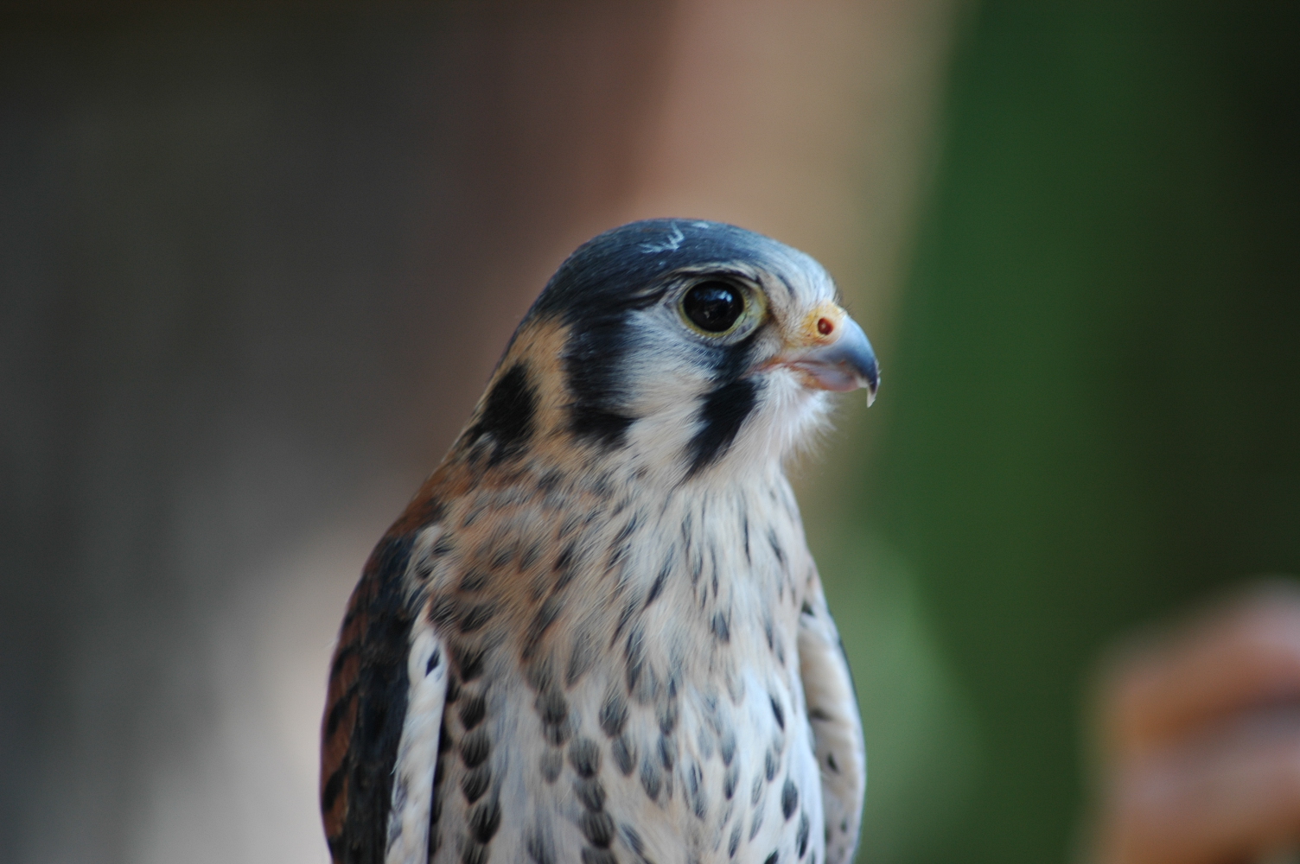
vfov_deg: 5.5
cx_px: 650
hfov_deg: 8.3
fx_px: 8929
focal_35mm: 248
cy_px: 432
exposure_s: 1/80
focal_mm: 165
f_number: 4.8
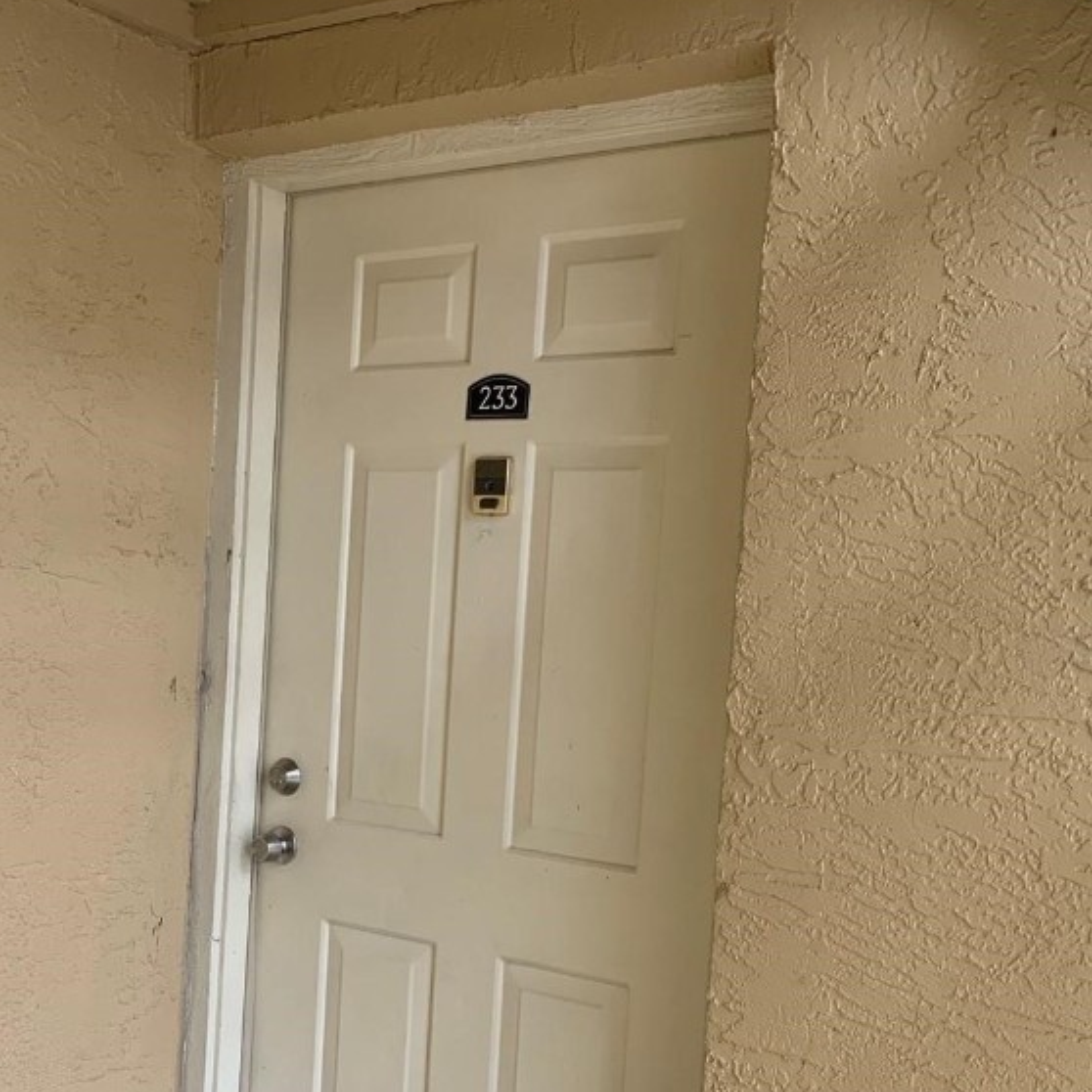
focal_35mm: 47
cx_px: 313
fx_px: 1677
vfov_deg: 35.7
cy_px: 722
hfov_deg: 35.5
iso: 40
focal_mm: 3
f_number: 1.8
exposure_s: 1/122
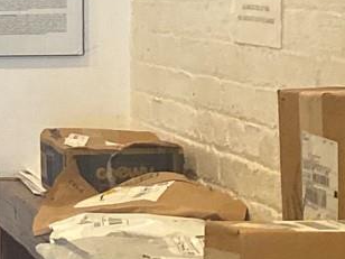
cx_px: -632
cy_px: 38
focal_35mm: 173
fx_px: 1724
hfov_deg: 9.4
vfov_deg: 8.6
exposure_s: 1/60
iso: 320
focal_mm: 4.25
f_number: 1.8
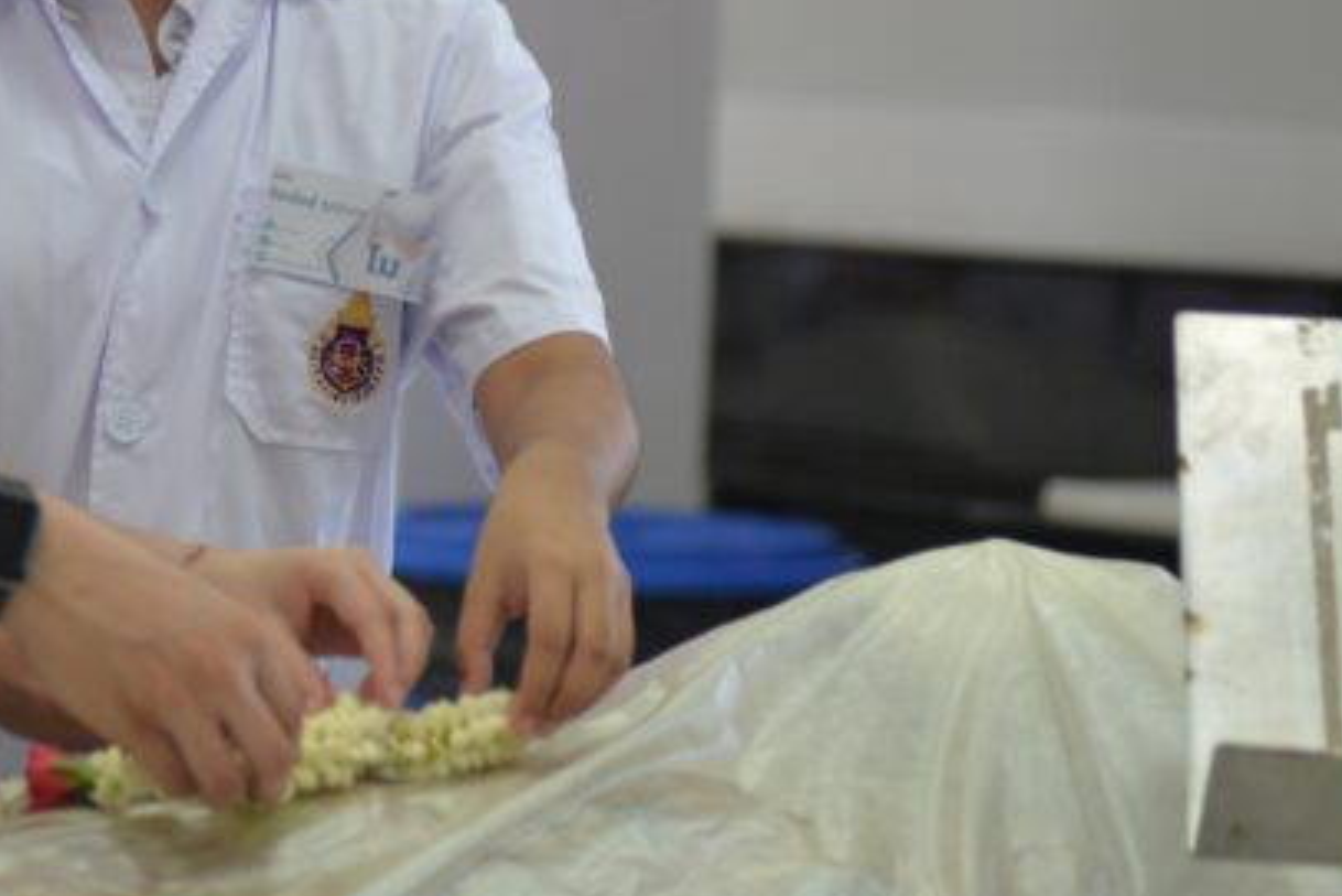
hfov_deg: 10.0
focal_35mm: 202
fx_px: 7532
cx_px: -198
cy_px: 251
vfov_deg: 6.8
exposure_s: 1/200
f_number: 3.5
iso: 800
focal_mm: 80
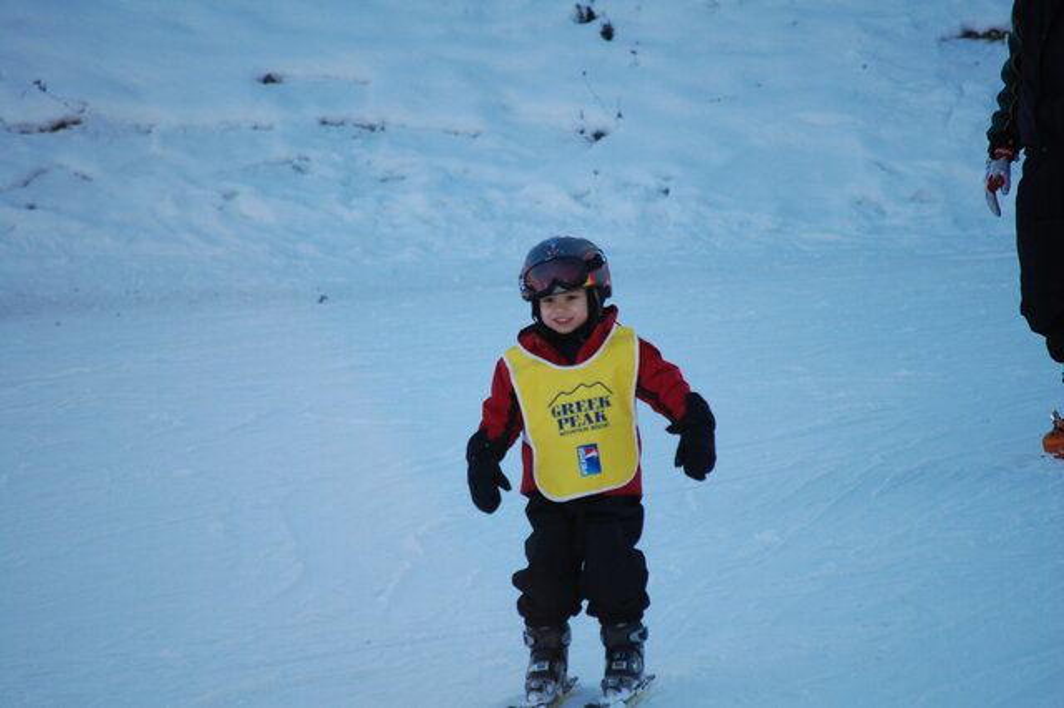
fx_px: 8862
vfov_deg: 4.6
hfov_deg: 6.9
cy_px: 354
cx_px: 532
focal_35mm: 300
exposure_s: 1/640
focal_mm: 200
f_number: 5.6
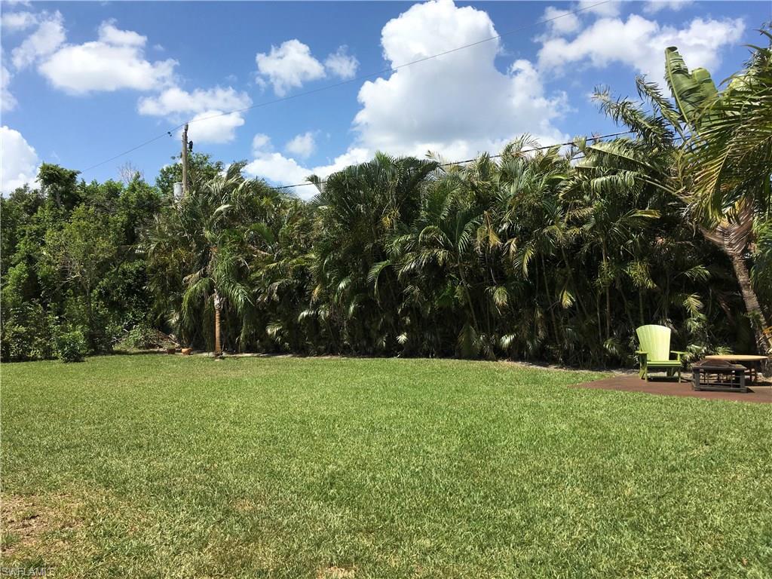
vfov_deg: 48.2
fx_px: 647
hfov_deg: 61.7
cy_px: 290
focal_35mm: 29
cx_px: 386
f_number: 2.2
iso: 25
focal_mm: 4.15
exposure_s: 1/2024
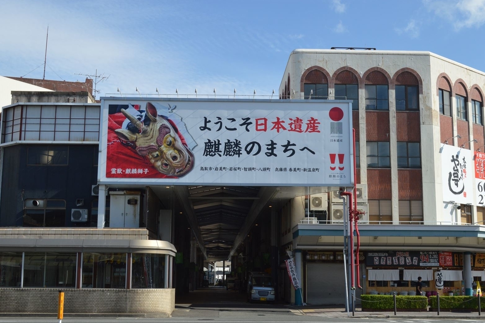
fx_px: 620
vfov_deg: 29.2
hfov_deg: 42.7
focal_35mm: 46
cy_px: 164
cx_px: 238
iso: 400
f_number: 10
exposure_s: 1/400
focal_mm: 30
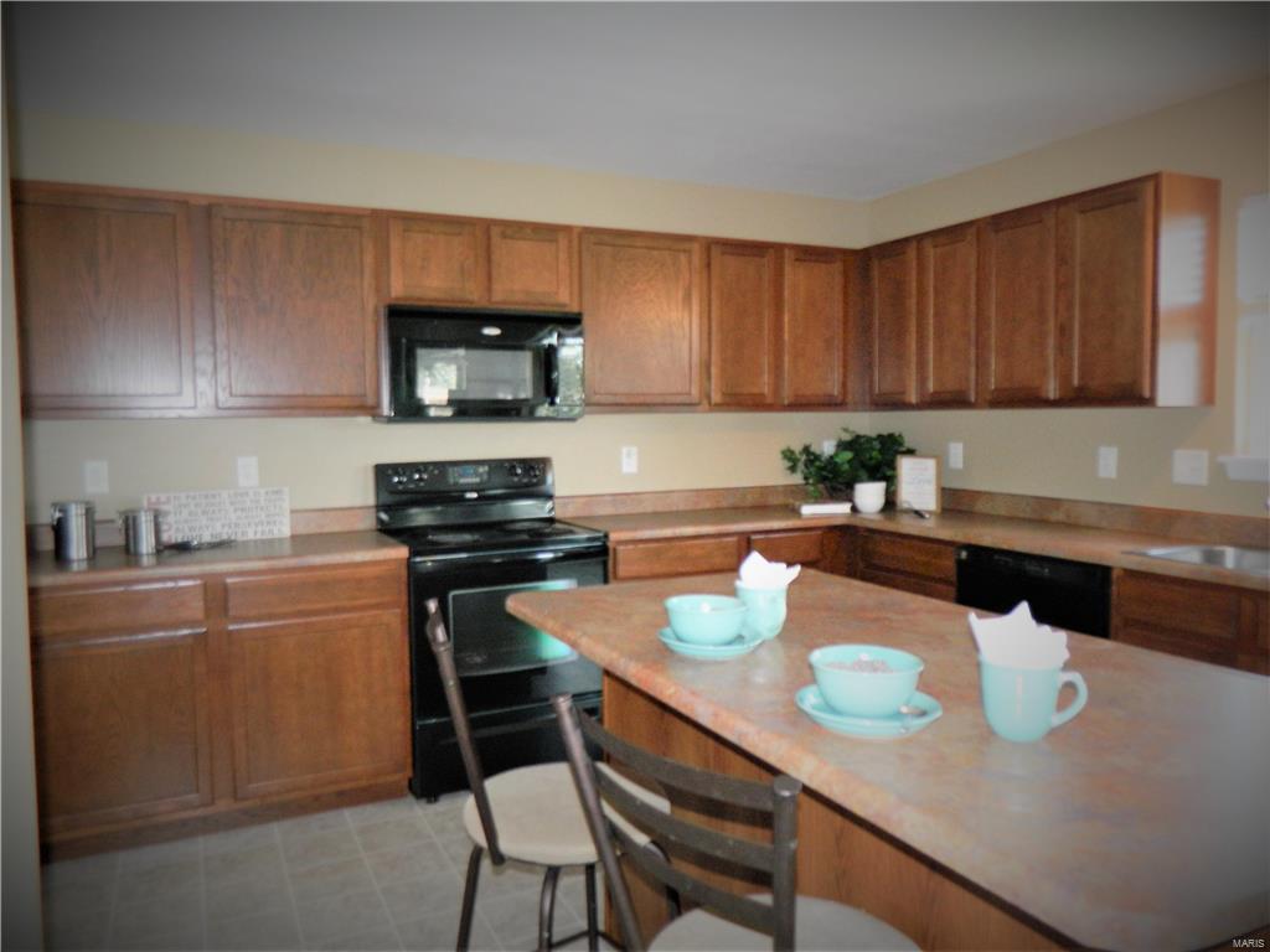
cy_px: 476
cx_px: 635
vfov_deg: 54.9
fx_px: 917
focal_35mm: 25
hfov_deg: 69.4
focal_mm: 4.5
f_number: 3.1
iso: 200
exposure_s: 1/30
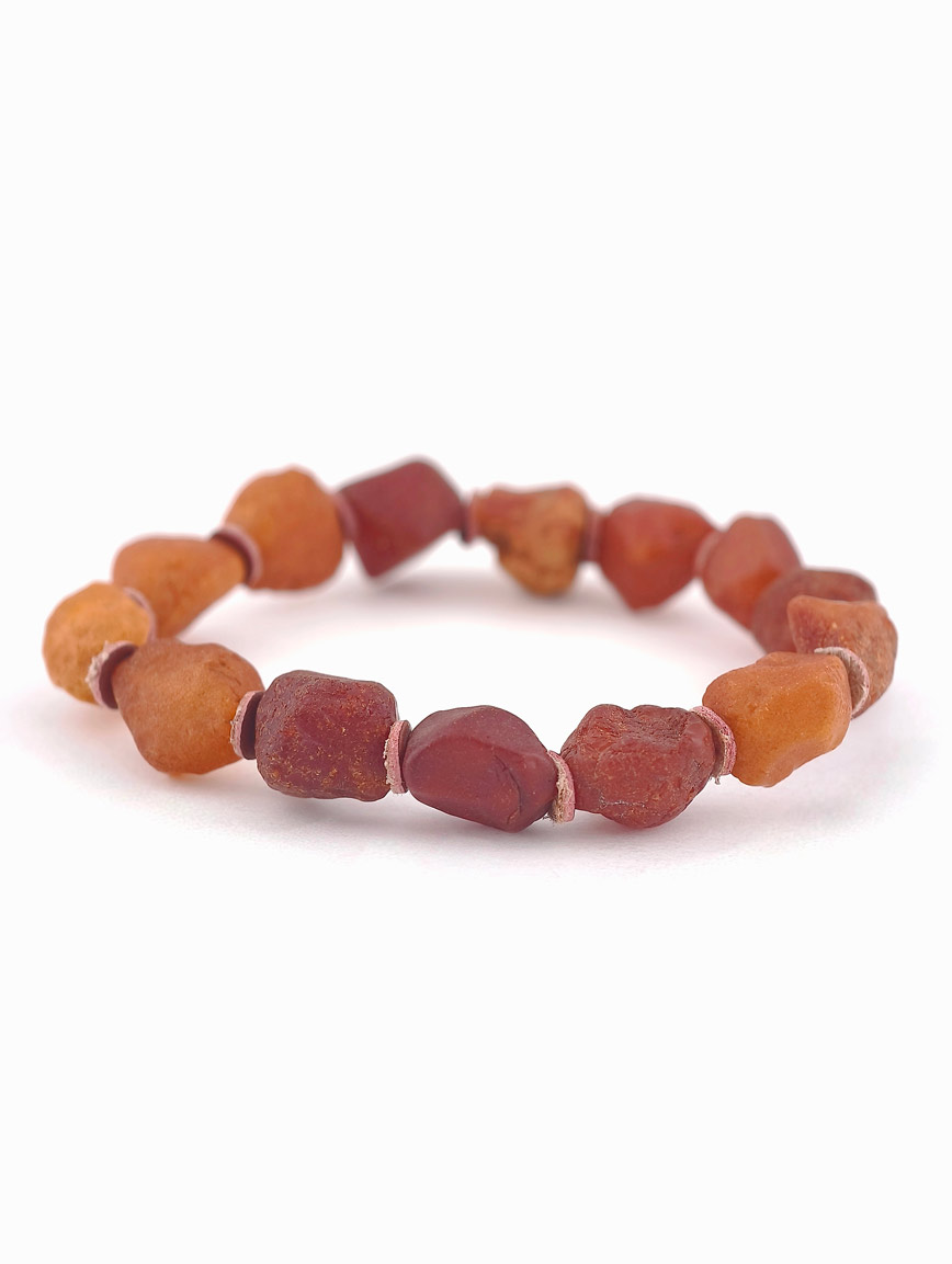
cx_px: 476
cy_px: 632
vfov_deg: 21.5
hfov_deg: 16.3
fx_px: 3329
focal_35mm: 91
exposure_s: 1/161
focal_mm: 22.48
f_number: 2.67
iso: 125
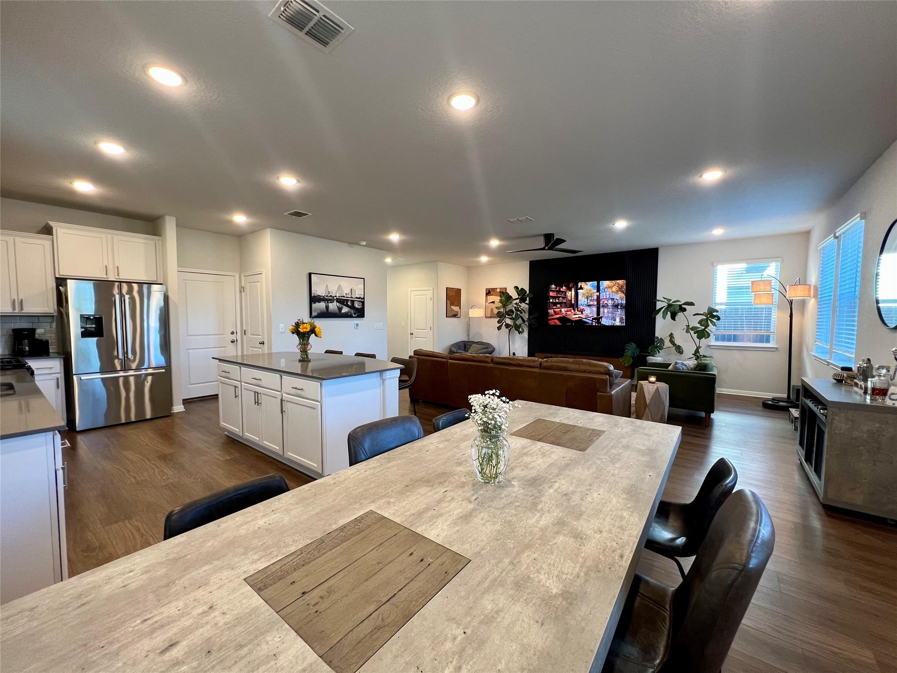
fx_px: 337
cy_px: 336
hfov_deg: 106.2
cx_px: 448
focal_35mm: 13
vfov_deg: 89.9
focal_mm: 1.57
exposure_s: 1/60
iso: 125
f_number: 1.8
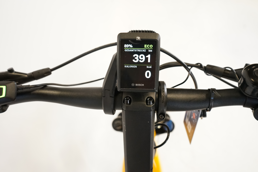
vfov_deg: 46.4
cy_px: 86
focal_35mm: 28
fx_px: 201
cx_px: 129
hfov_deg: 65.5
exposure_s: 1/200
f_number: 5.6
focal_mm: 28
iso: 3200
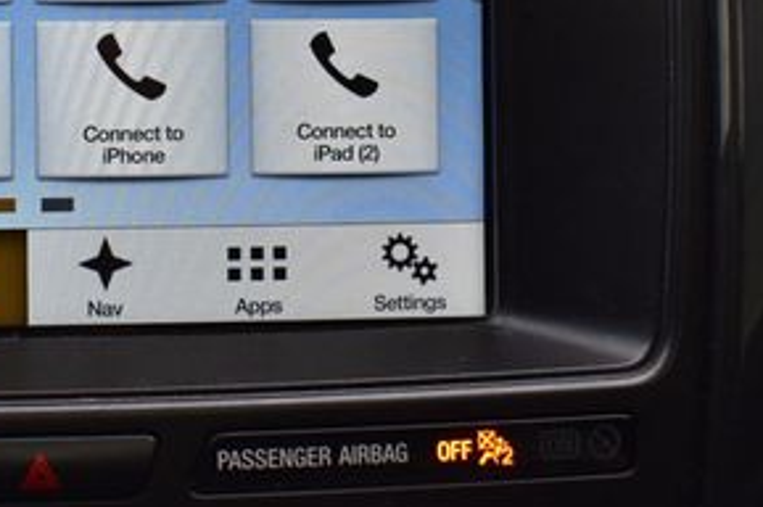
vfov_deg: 16.1
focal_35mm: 83
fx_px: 1759
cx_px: 5
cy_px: 32
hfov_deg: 23.5
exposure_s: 1/80
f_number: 8
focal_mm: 25
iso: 400
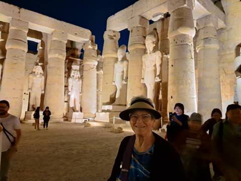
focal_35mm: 24
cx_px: 120
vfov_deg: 56.8
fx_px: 167
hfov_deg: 71.6
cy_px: 90
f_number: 1.8
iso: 2000
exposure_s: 1/10
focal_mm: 5.23
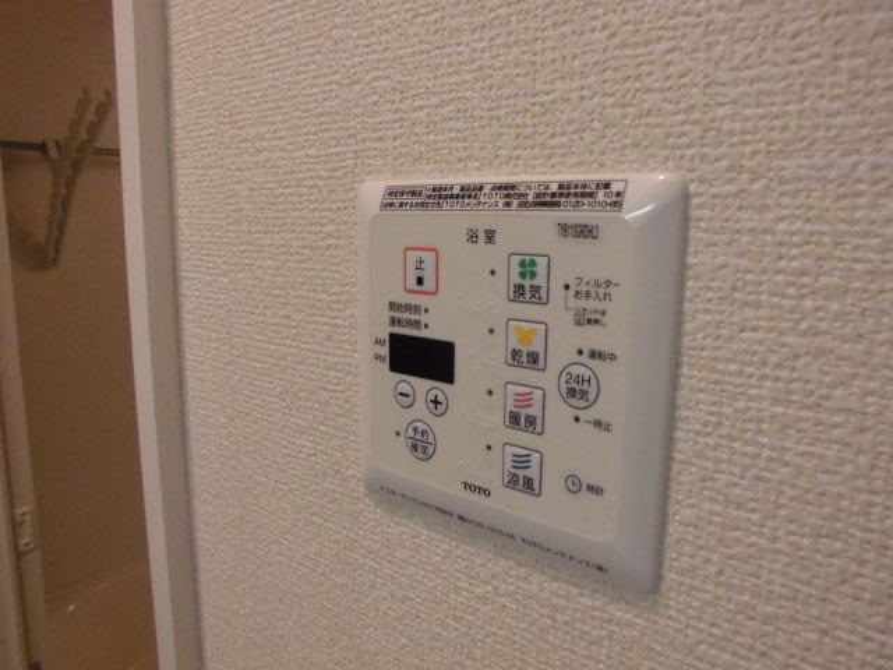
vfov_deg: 53.1
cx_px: 446
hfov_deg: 67.3
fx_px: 671
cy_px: 335
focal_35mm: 26
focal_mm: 4.6
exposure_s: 1/50
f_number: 3.5
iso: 400
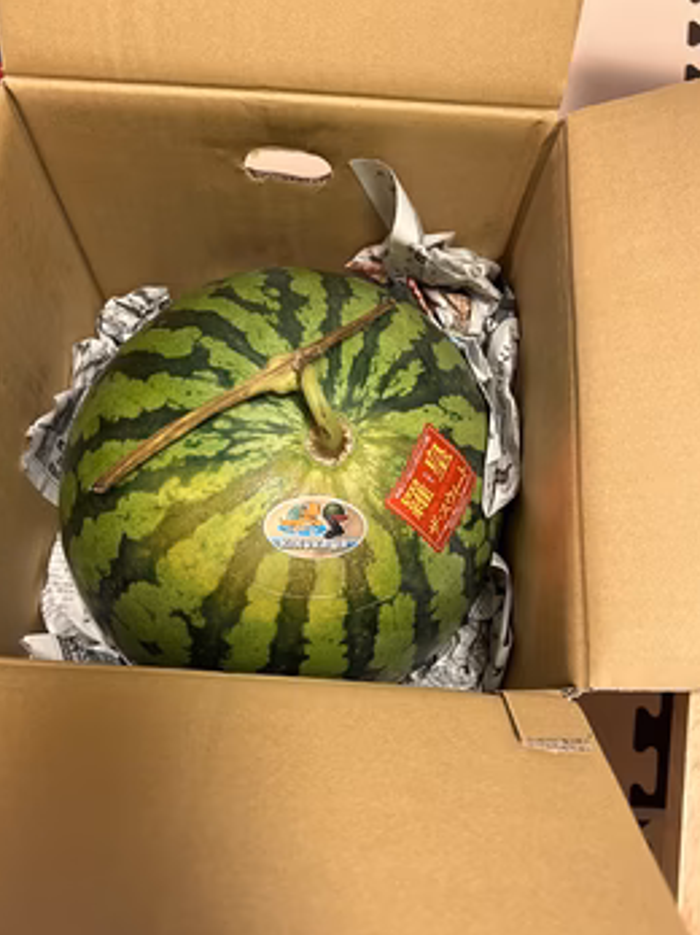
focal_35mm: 30
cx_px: 326
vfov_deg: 59.9
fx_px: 809
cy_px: 515
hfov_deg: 46.7
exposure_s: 1/48
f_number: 1.5
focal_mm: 5.7
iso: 160
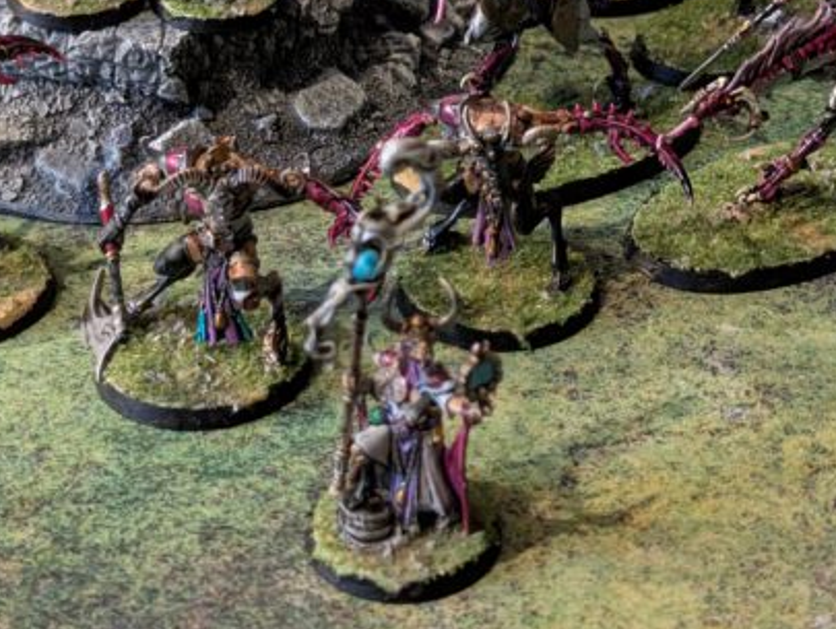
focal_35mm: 91
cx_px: 485
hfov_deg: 21.5
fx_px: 2201
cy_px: 39
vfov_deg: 16.0
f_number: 1.85
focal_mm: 6.81
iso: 778
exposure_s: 1/23.8
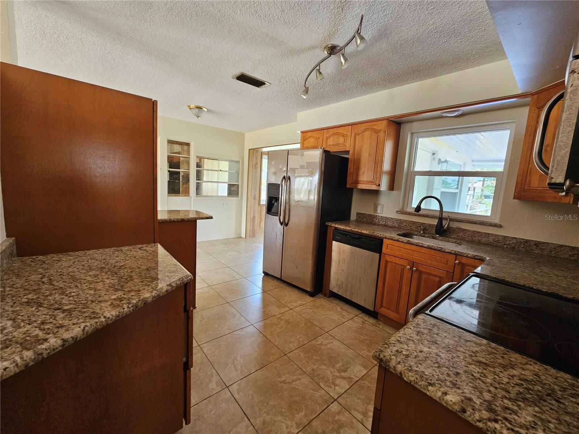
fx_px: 217
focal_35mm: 13
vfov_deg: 89.9
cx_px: 290
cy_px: 217
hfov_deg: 106.2
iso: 250
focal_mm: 2.2
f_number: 2.2
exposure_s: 1/60
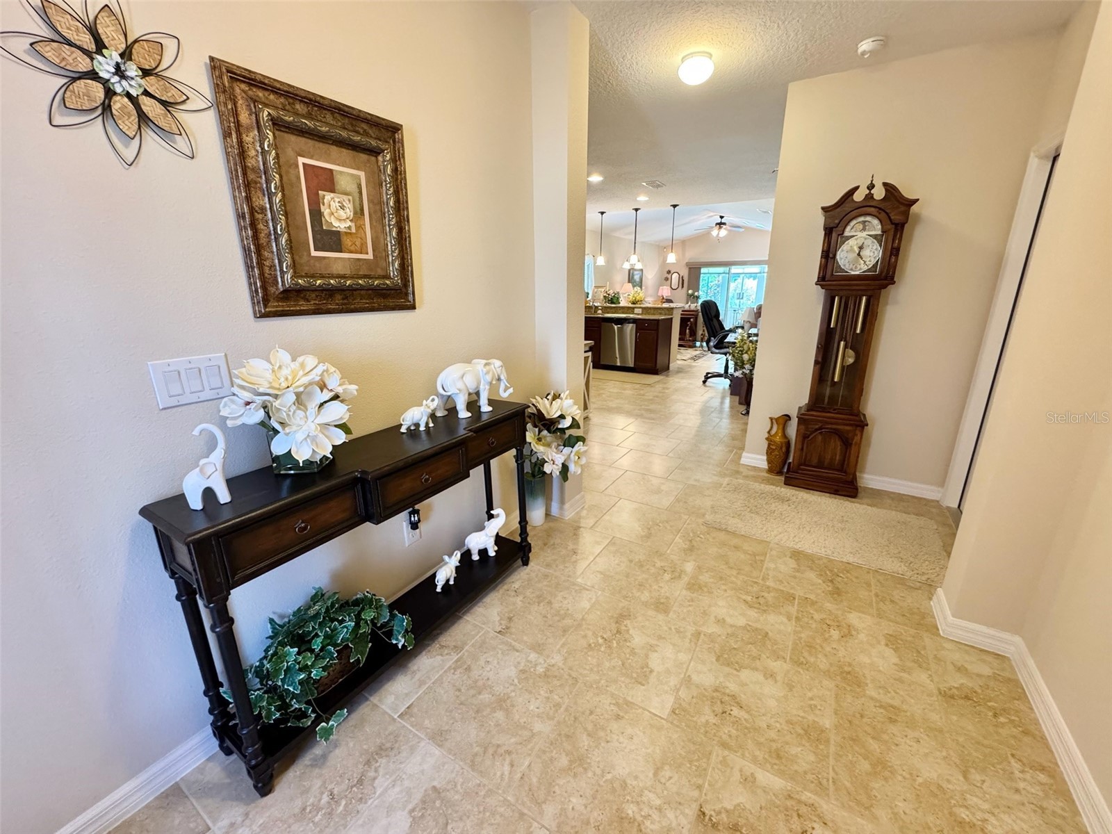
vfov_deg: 85.7
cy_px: 417
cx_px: 556
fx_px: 450
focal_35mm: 14
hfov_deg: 102.1
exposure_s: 1/60
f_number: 2.2
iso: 320
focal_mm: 2.22
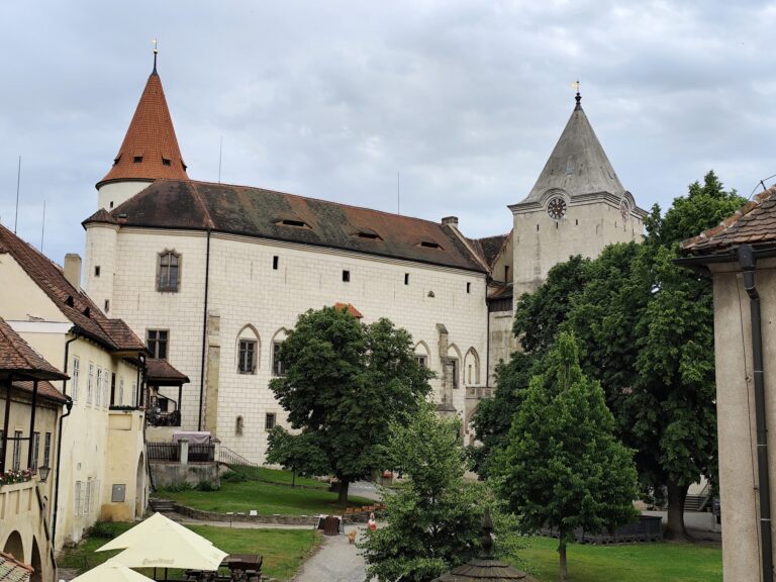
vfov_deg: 31.5
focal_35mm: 46
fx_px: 1031
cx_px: 388
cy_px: 291
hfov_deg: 41.2
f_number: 1.65
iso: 50
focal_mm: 6.19
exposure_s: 1/621
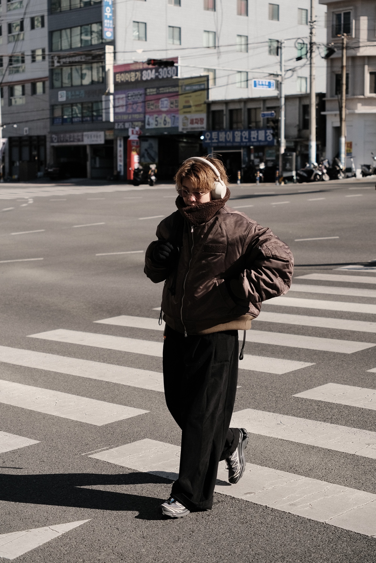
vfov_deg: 39.6
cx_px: 188
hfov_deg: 27.0
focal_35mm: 50
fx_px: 783
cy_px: 282
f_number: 2.8
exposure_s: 1/4000
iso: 320
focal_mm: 33
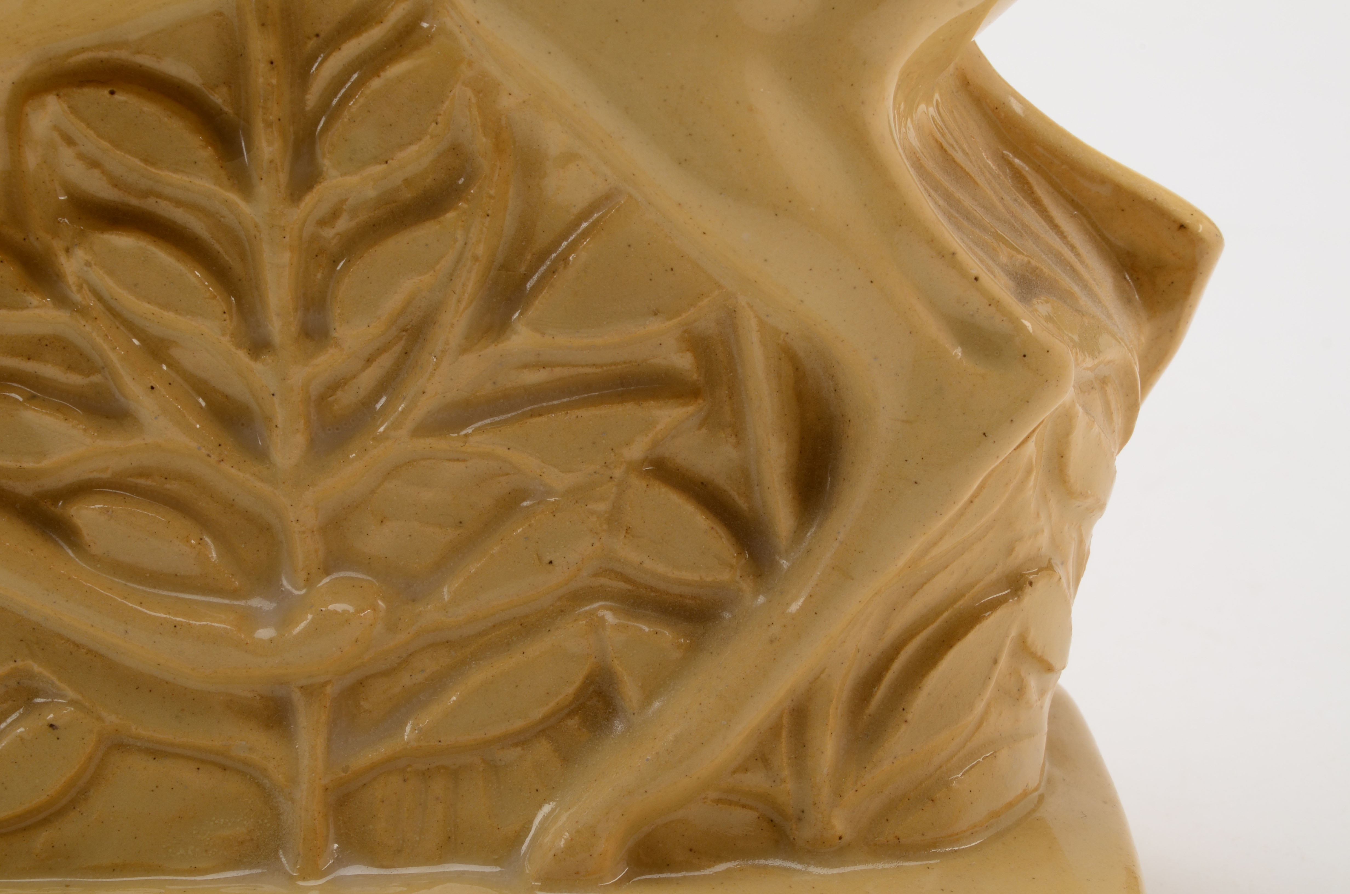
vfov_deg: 16.5
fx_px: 3087
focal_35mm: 82
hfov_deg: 24.7
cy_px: 447
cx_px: 675
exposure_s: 1/160
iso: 100
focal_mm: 55
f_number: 25
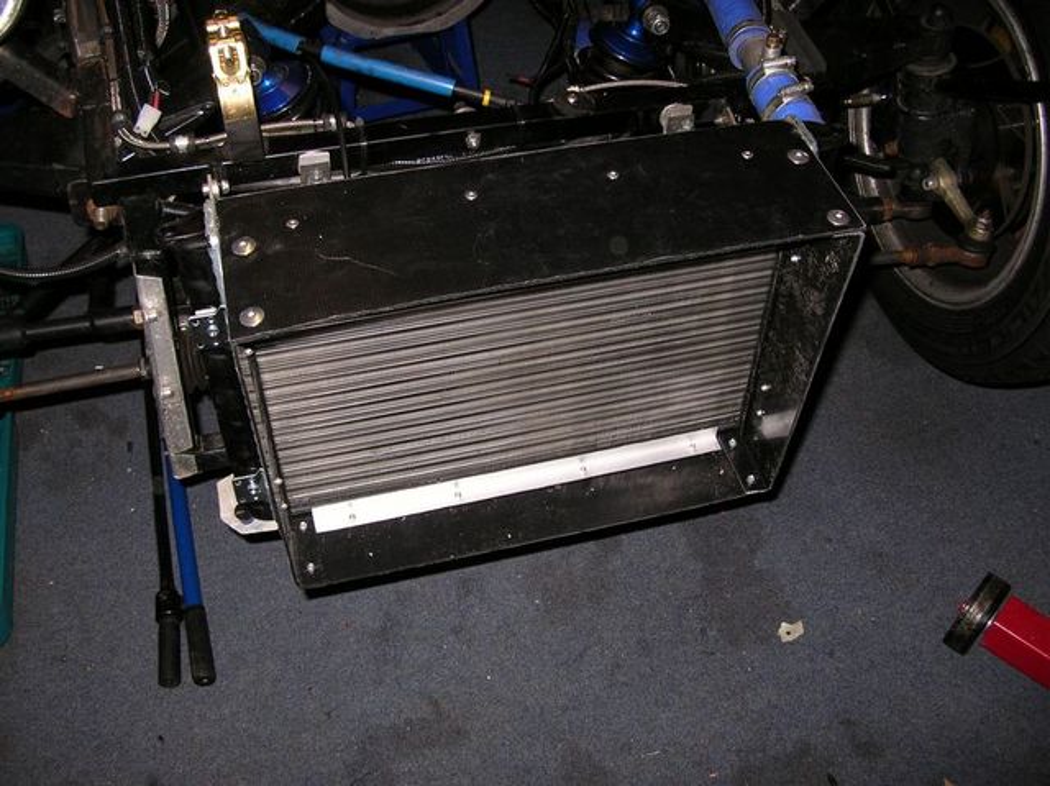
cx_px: 525
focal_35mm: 36
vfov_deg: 39.6
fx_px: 1091
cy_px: 393
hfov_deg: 51.4
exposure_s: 1/60.1
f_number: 2.7
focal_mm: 6
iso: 50
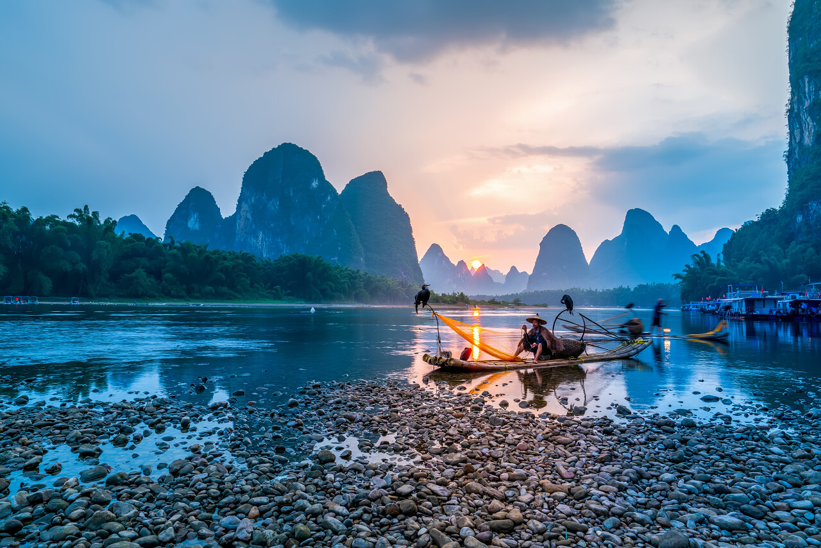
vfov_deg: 59.5
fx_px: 479
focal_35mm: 21
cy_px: 274
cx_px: 410
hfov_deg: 81.2
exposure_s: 1/4
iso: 100
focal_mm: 21
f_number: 16
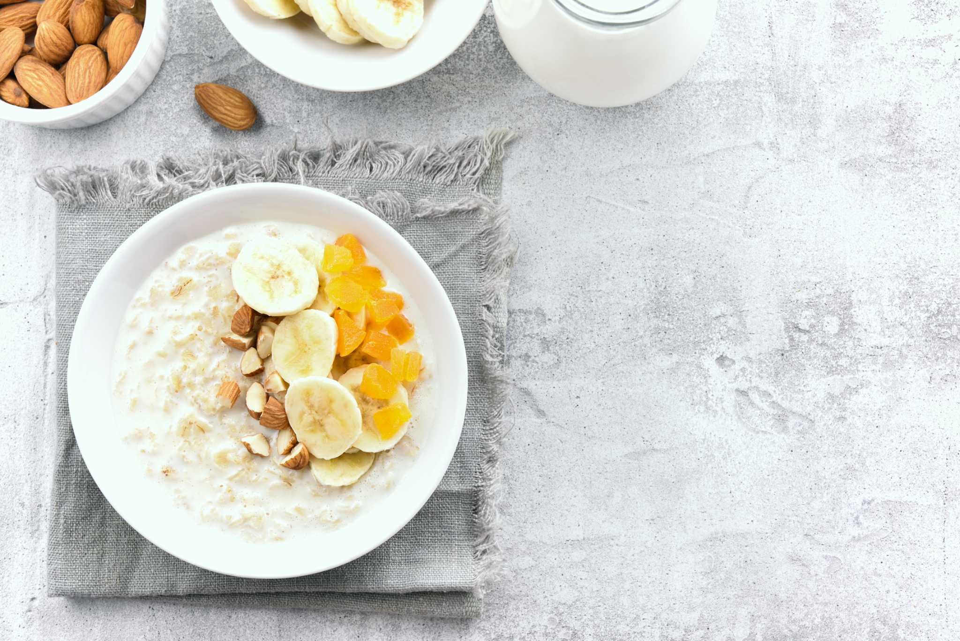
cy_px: 320
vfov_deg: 22.6
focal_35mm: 60
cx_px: 480
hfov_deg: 33.4
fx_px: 1600
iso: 100
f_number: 13
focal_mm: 60
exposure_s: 1/160
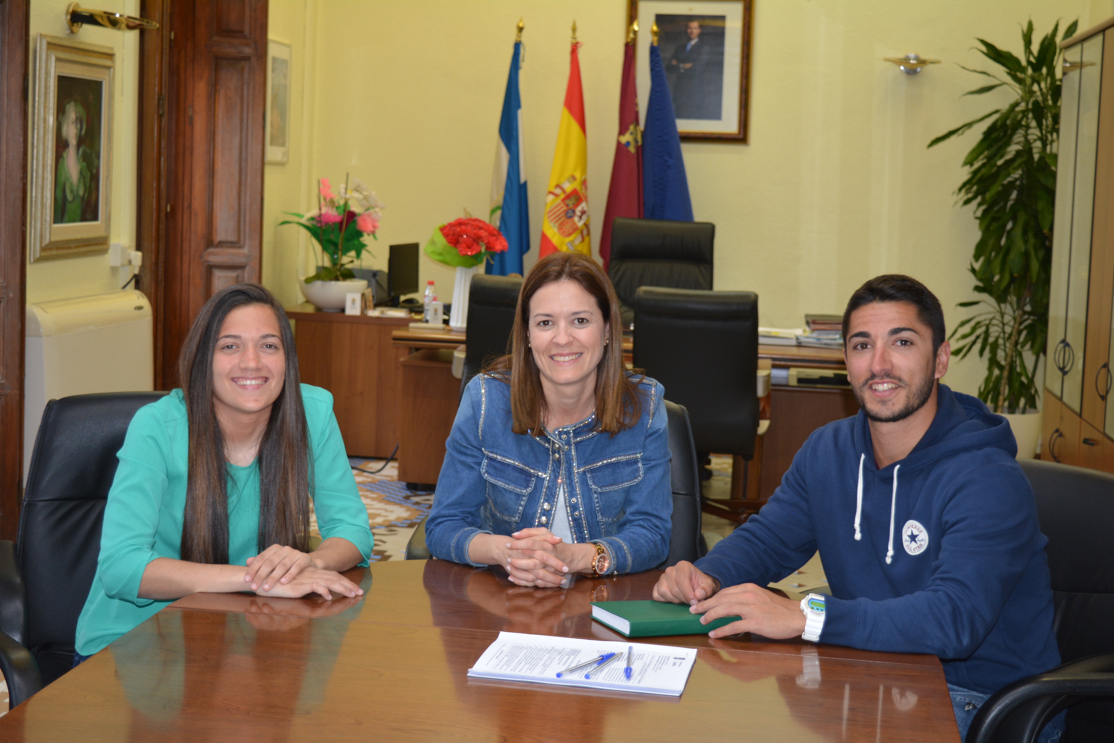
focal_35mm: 57
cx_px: 557
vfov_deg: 23.8
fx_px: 1764
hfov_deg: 35.1
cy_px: 372
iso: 560
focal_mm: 38
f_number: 4.8
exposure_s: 1/60
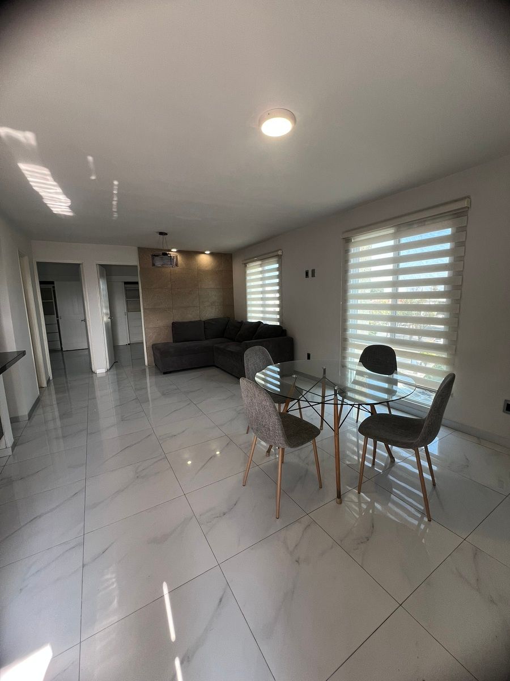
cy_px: 340
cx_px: 255
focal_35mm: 13
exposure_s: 1/99
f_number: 1.8
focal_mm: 1.57
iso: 64
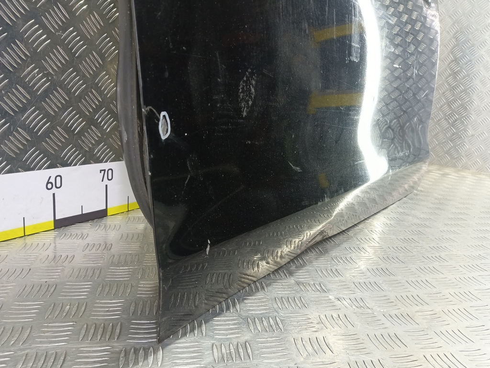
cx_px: 245
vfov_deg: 58.9
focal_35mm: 23
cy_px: 184
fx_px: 326
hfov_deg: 73.9
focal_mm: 4.11
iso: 199
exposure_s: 1/33.3
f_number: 1.6
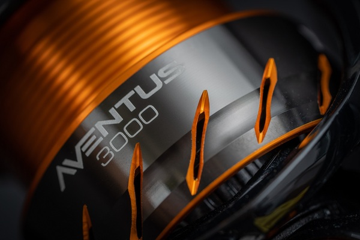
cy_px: 120
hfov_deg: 22.6
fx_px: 900
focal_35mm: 90
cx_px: 180
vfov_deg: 15.2
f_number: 5.6
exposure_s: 1/160
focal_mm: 90
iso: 200
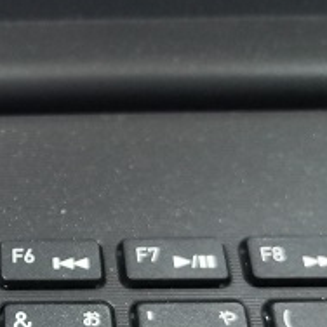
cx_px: -43
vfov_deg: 25.8
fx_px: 695
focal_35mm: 65
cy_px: 282
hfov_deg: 24.5
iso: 250
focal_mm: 3.95
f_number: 1.6
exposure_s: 1/30
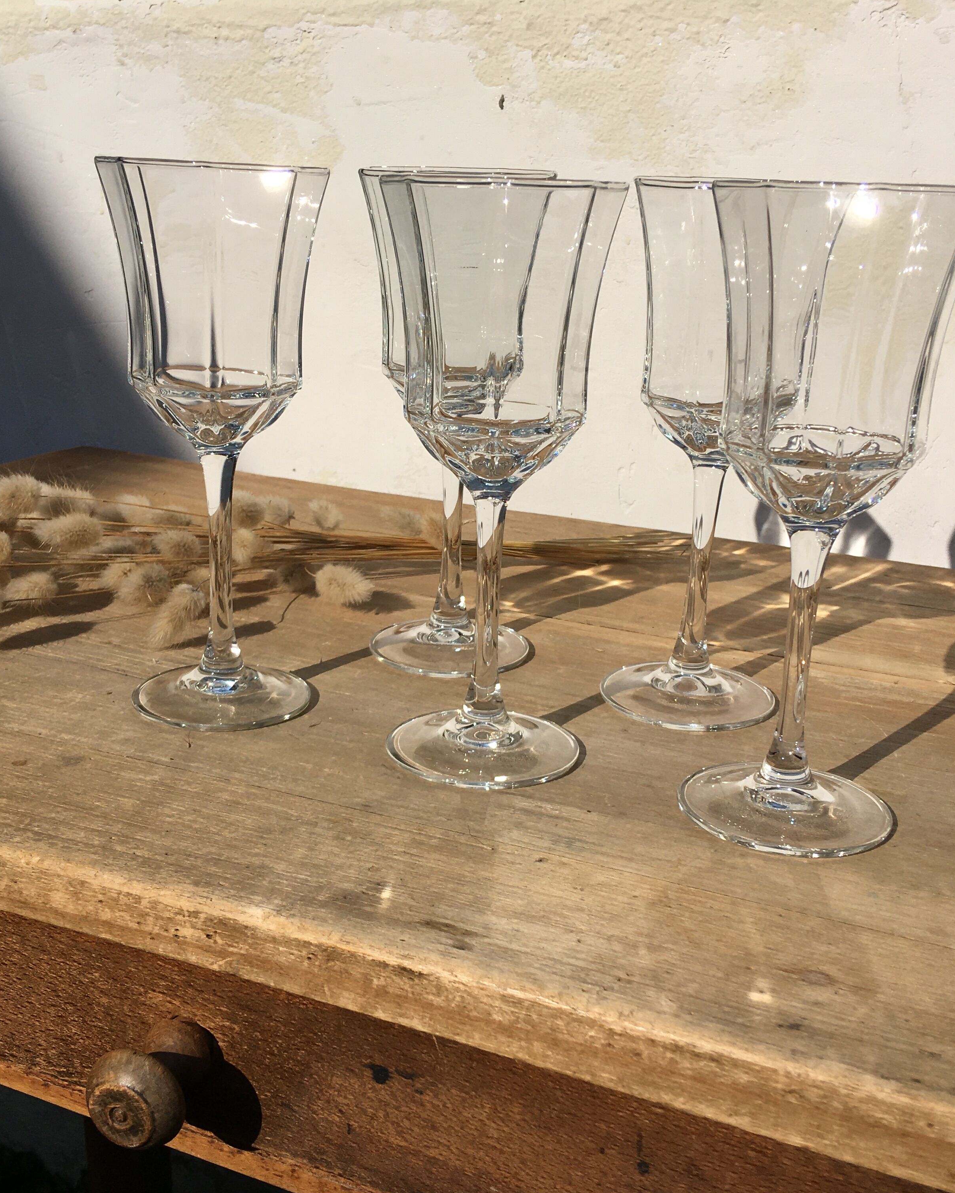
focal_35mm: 38
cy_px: 599
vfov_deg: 47.9
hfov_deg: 39.2
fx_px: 1342
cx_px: 469
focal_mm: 4.15
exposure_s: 1/4049
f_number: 2.2
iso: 25
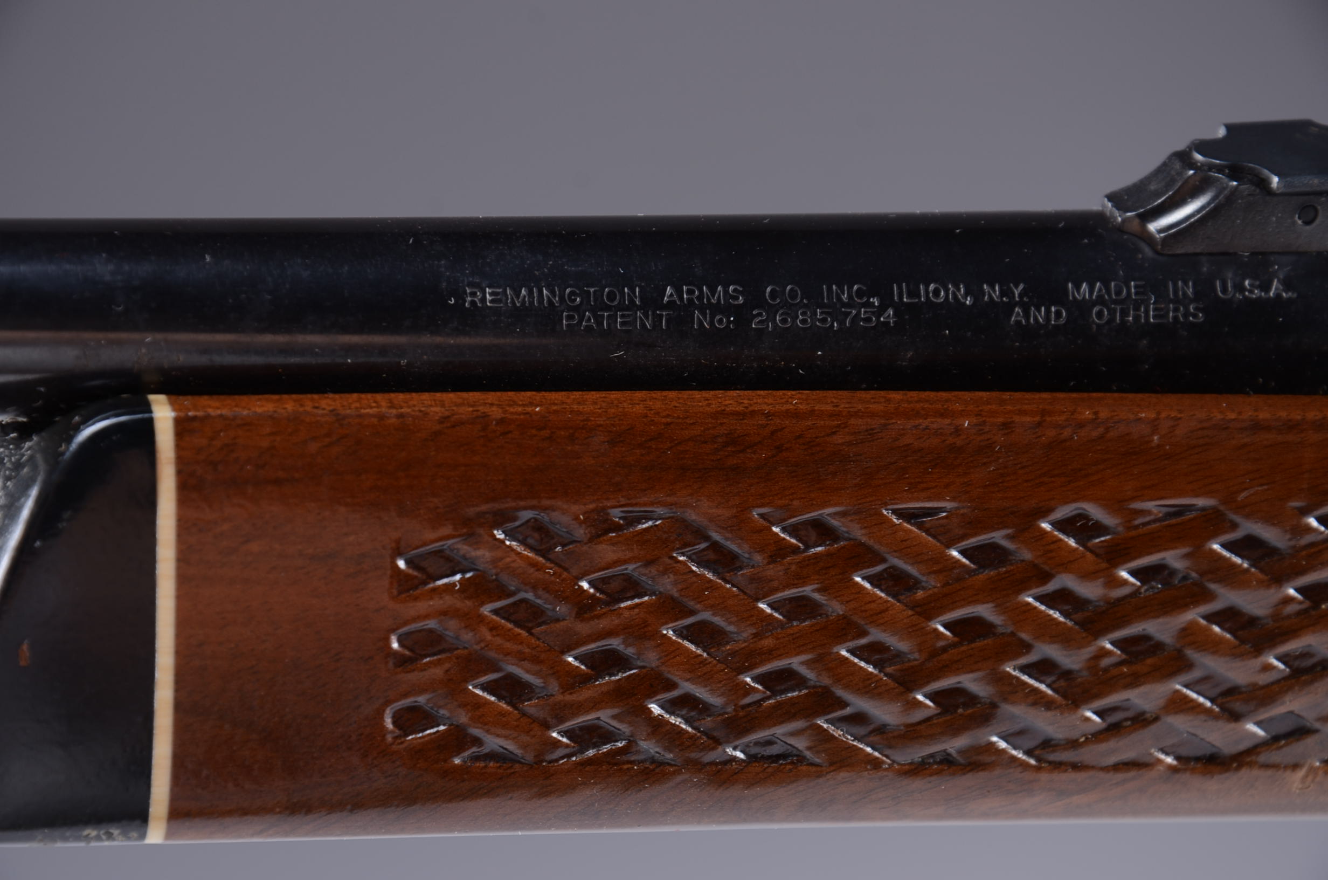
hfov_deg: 13.1
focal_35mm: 158
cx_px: 664
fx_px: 5798
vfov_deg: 8.7
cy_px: 440
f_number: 9
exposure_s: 1/80
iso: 125
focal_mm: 105
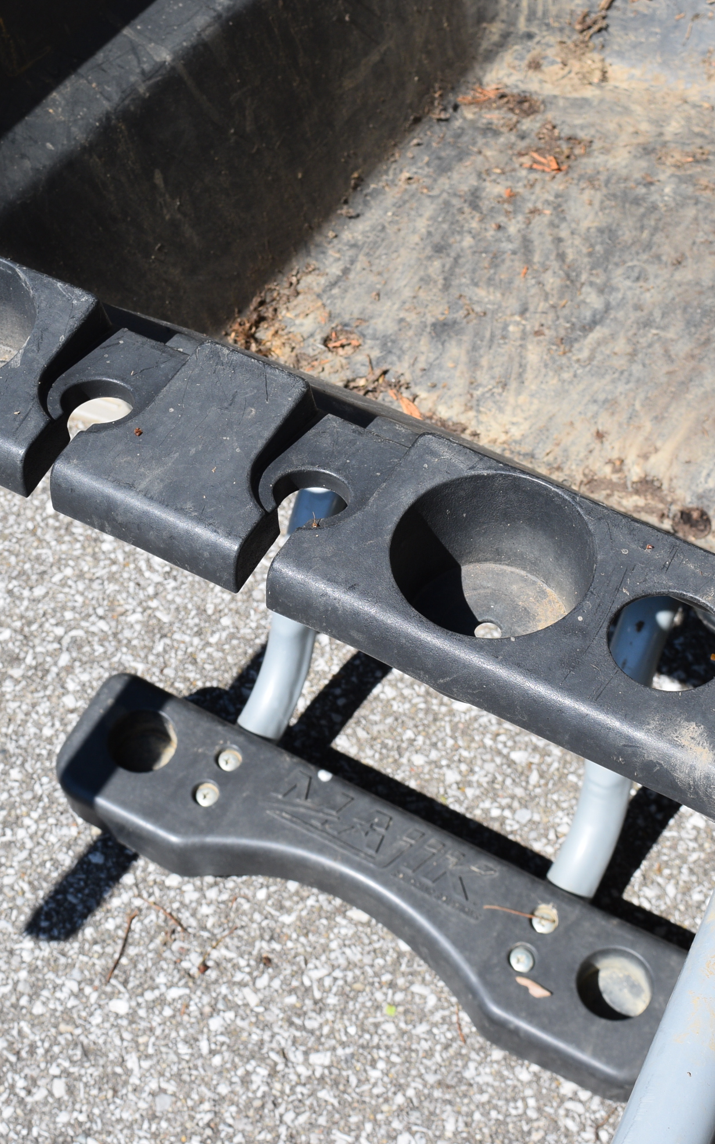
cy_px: 566
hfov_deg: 20.7
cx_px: 253
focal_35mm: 63
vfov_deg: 32.6
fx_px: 1957
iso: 200
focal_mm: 27
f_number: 9
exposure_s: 1/320
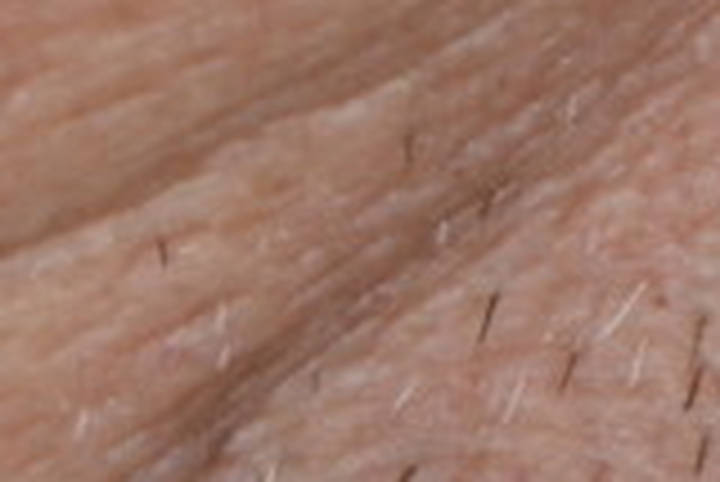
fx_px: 11830
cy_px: 1198
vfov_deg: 2.3
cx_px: 1627
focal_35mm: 591
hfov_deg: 3.4
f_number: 40
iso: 200
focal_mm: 105
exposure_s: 1/60
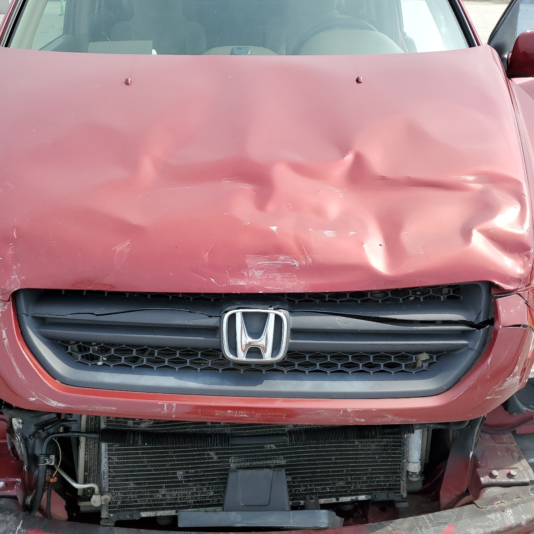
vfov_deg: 52.5
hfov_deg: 52.5
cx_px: 242
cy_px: 267
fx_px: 541
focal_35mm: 31
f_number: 1.5
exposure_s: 1/2000
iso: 50
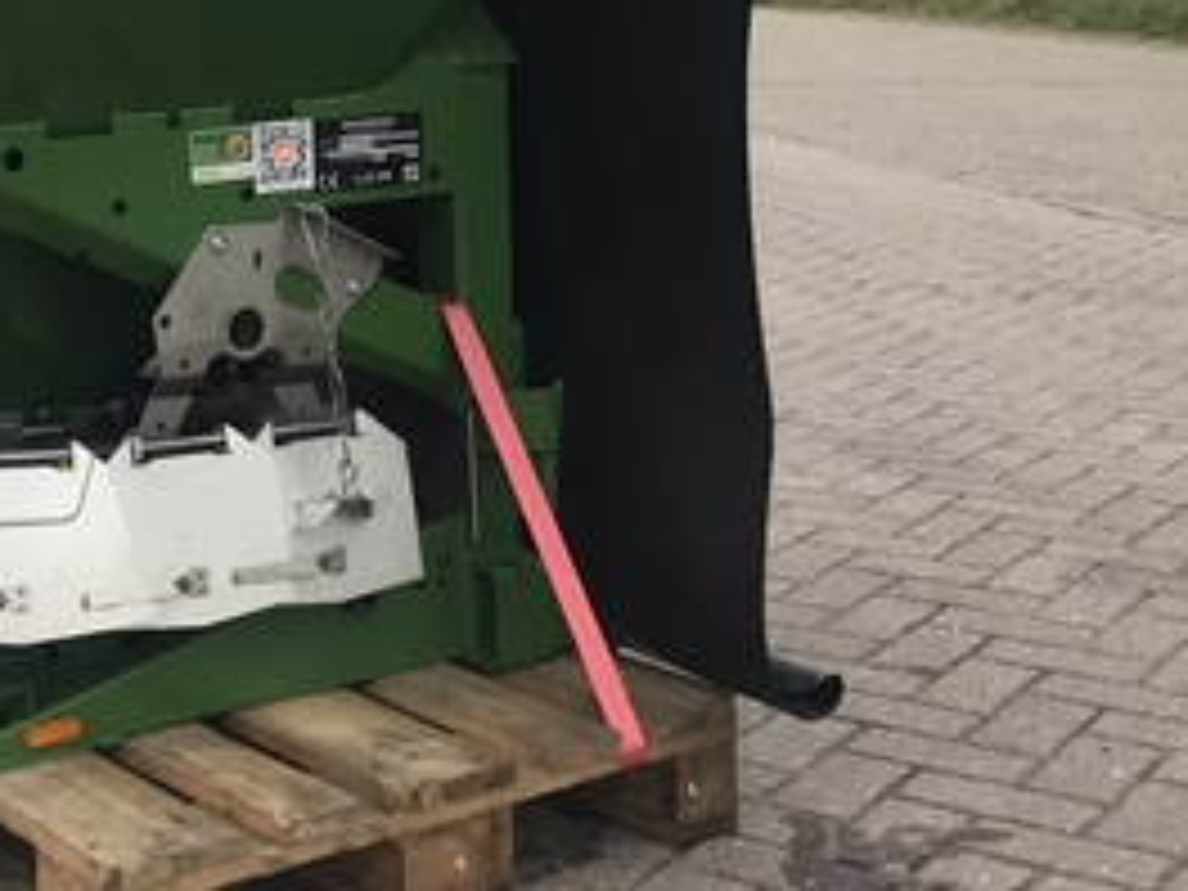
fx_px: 2334
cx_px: 130
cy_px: 171
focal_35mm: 68
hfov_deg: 27.6
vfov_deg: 21.3
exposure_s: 1/33
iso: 32
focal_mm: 3.99
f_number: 1.8
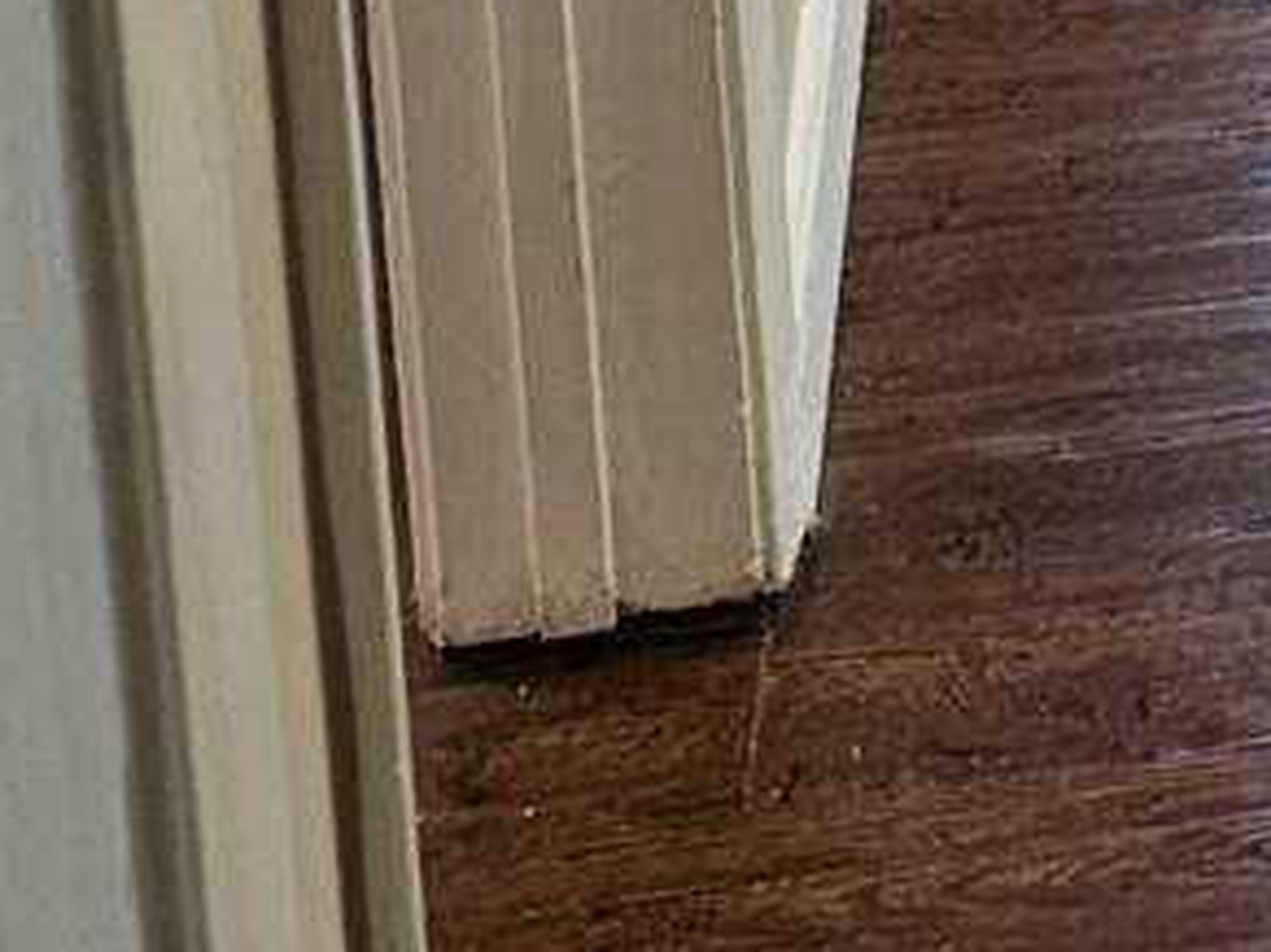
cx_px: 2402
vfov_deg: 8.2
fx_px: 5946
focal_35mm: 162
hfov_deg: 11.2
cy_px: -1559
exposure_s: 1/120
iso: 64
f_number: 1.7
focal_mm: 6.3
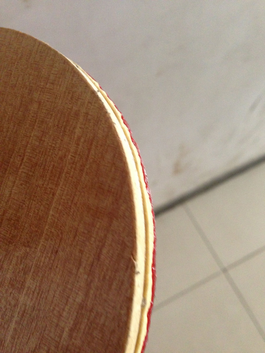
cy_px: 176
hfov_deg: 42.9
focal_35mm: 33
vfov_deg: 55.4
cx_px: 132
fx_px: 337
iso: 400
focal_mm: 4.13
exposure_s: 1/15
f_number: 2.4
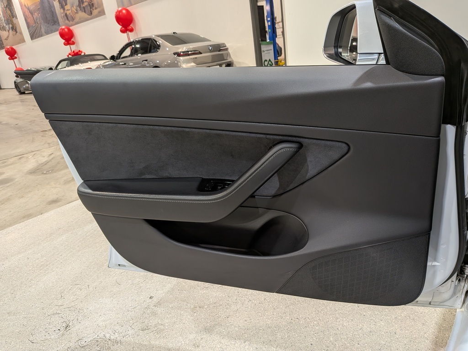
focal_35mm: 24
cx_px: 234
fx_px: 324
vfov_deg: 56.8
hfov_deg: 71.6
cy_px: 176
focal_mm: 4.53
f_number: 1.7
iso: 29
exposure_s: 1/172
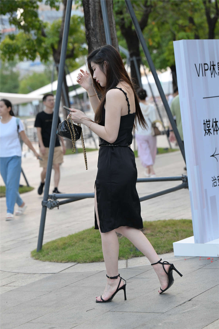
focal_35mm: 89
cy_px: 164
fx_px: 812
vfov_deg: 22.9
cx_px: 110
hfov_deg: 15.4
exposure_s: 1/640
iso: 1400
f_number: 4
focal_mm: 89
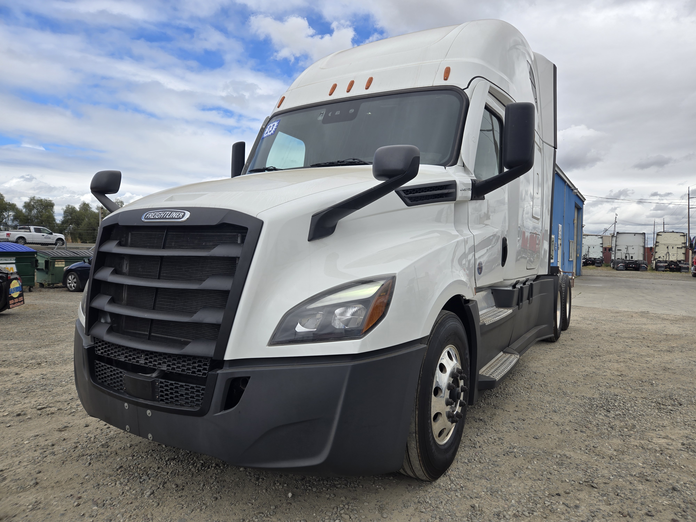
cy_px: 261
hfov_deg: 73.9
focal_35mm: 23
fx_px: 462
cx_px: 348
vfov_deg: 58.9
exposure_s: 1/1493
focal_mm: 5.4
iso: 25
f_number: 1.8
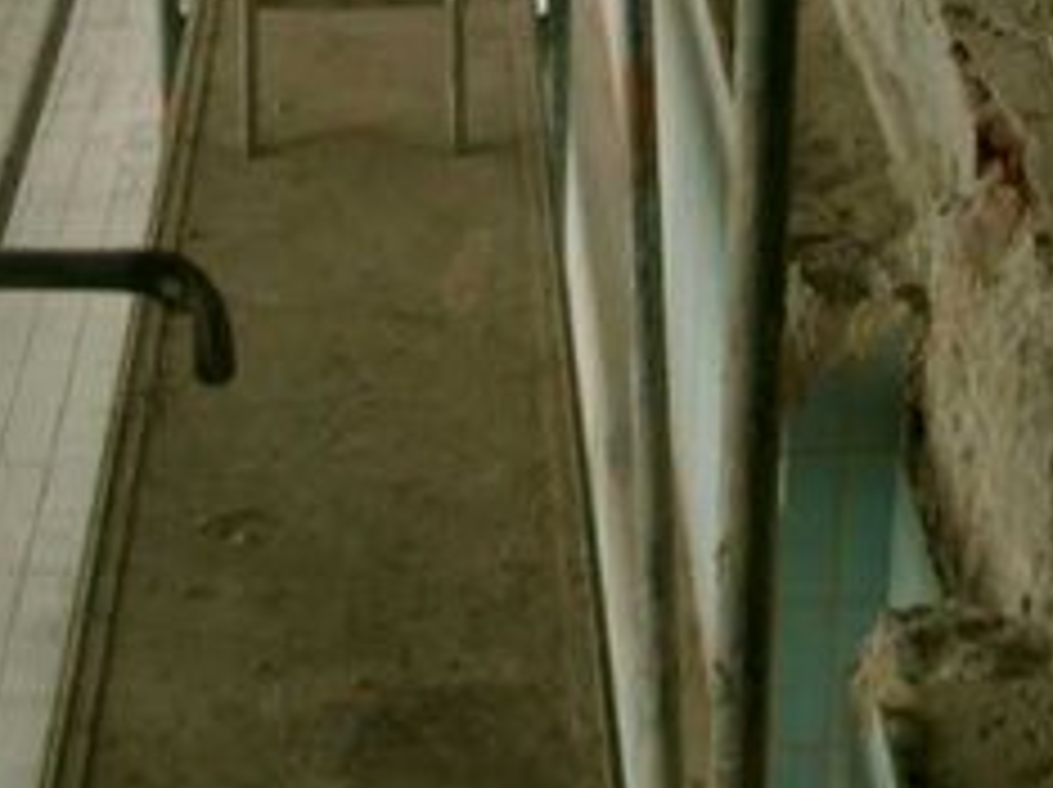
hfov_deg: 20.7
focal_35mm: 95
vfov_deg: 15.2
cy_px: -32
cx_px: 549
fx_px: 2887
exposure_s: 1/8
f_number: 2.6
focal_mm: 7.6
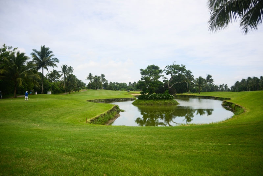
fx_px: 234
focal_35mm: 32
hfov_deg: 58.7
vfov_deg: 41.1
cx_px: 132
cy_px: 88
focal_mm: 32
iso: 320
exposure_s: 1/4000
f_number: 5
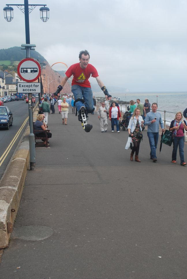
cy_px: 140
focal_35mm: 48
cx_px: 94
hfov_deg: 28.2
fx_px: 373
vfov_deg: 41.1
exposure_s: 1/640
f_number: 6.3
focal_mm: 32
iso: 200
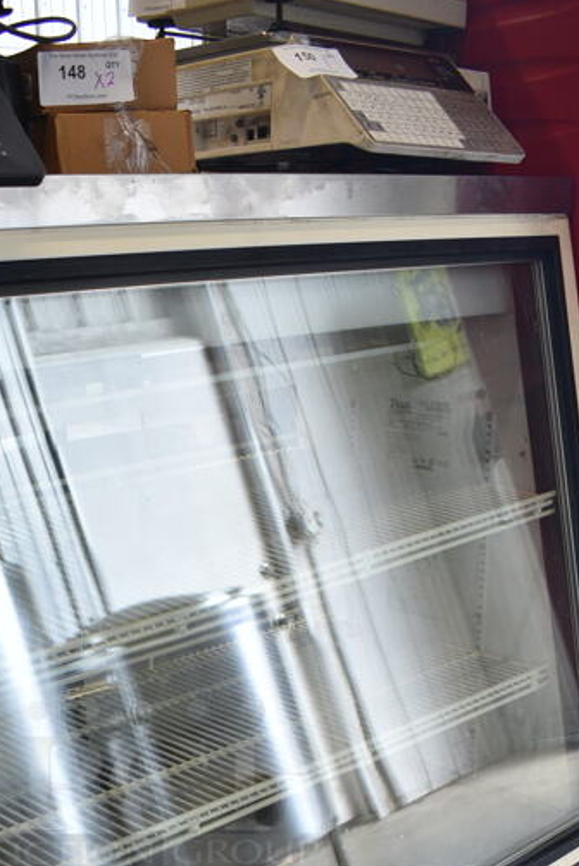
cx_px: 143
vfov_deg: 37.6
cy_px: 781
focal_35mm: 49
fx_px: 1180
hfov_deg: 27.2
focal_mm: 18
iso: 200
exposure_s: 1/30
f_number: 3.5
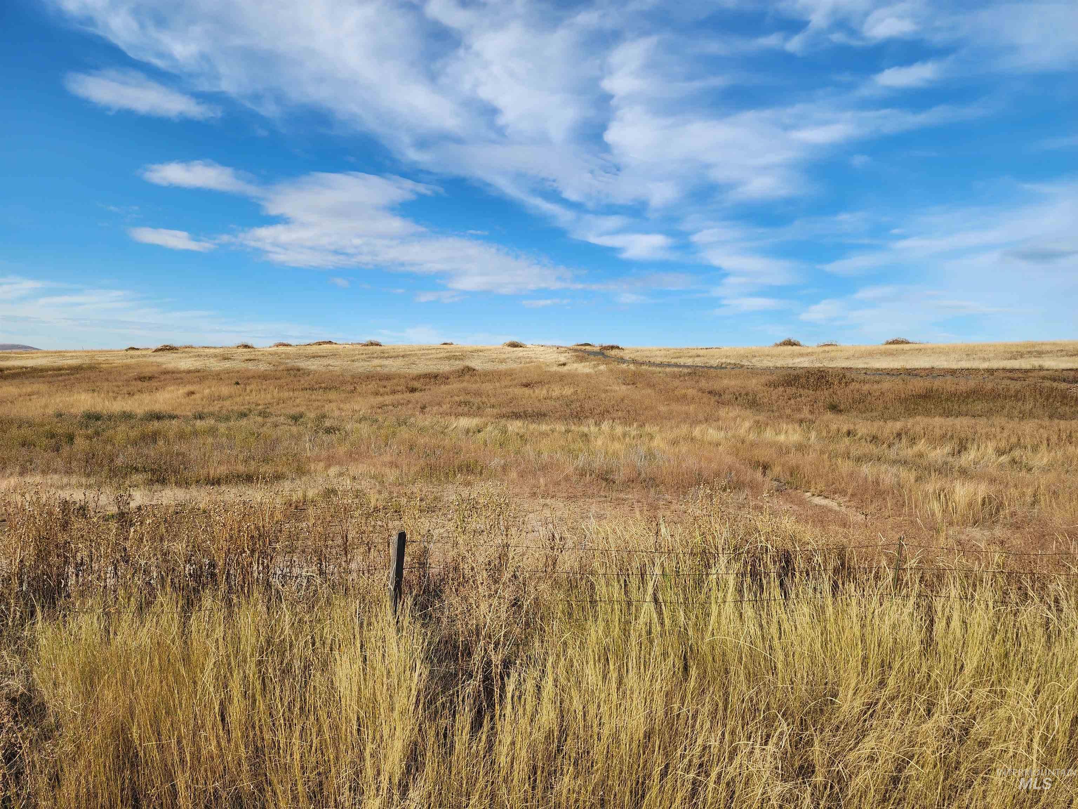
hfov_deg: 73.9
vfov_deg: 58.9
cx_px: 539
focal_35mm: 23
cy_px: 404
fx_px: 716
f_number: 1.8
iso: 12
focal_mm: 6.4
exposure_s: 1/1081
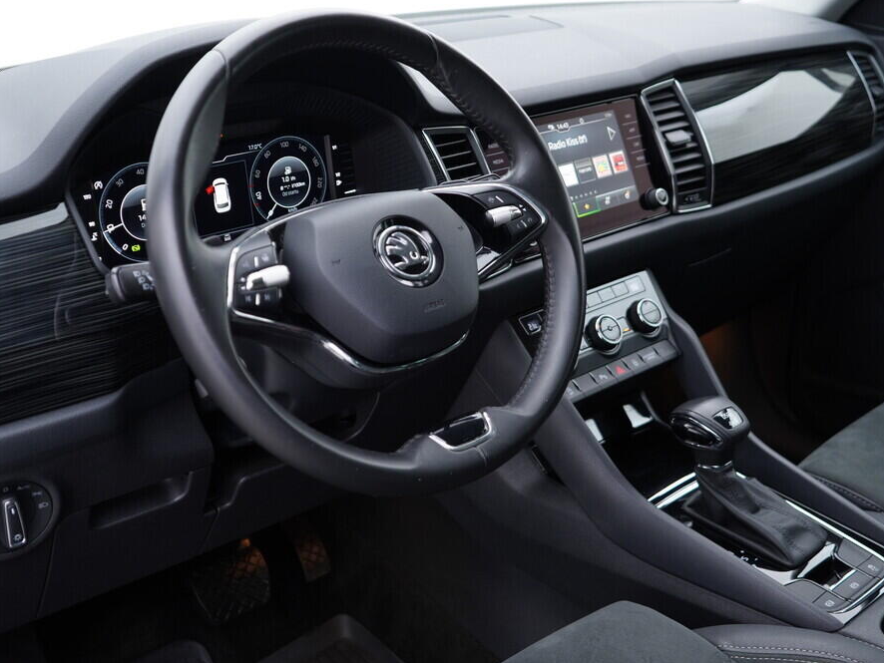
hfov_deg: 46.8
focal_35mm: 40
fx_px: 1022
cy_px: 329
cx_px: 428
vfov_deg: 36.0
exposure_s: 1/40
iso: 200
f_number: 2.8
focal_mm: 24
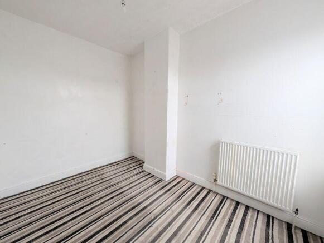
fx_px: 112
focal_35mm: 12
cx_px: 162
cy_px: 122
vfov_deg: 94.6
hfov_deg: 110.5
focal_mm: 2.02
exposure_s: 1/51.9
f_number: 1.7
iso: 211
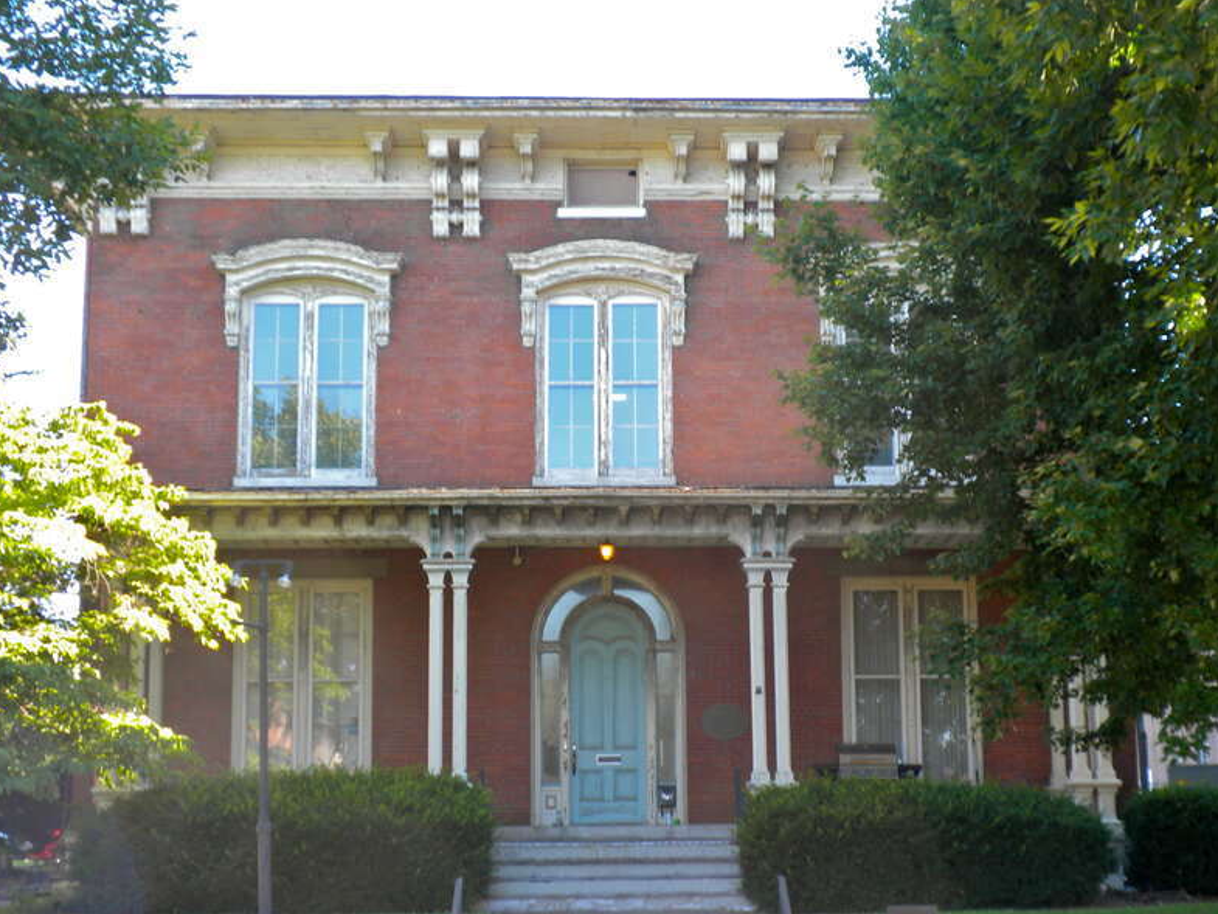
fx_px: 1865
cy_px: 462
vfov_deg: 27.5
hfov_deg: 36.2
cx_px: 604
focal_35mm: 53
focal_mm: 9.1
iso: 64
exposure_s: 1/30.3
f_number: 4.3
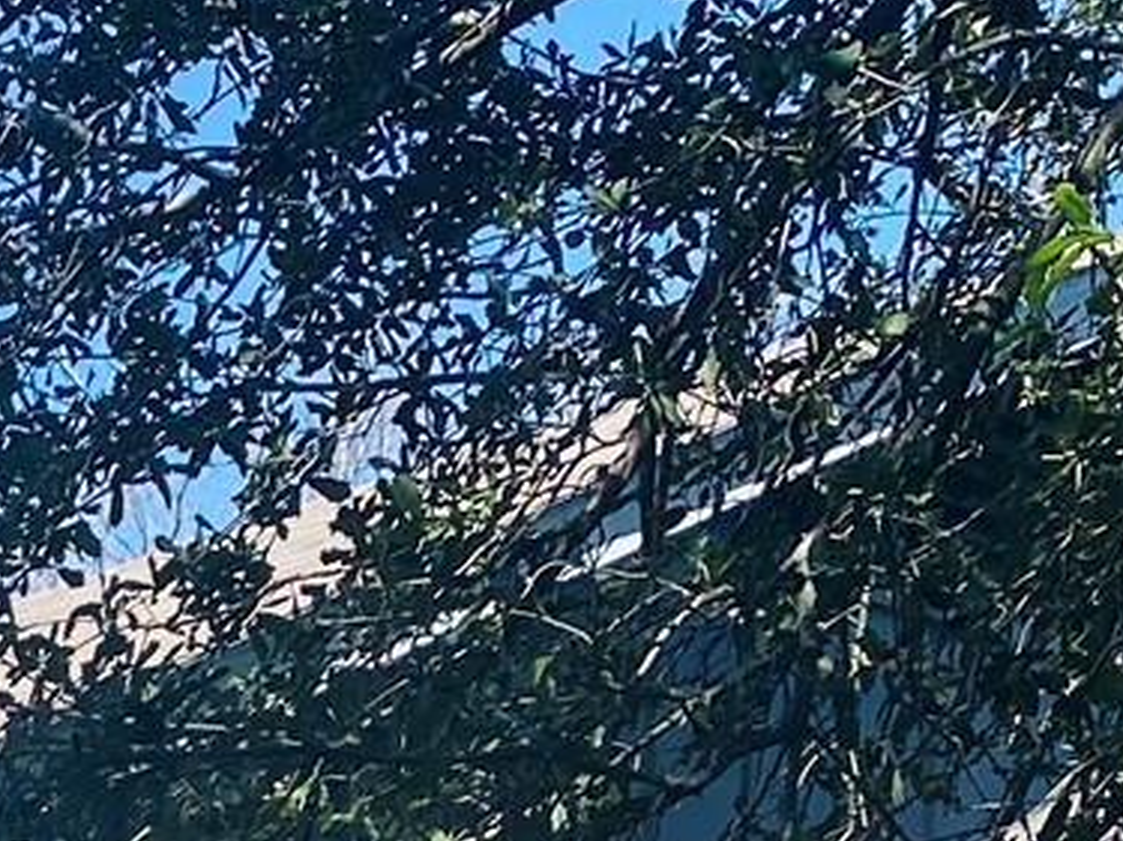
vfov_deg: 9.4
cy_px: 1945
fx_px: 4605
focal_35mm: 142
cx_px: -997
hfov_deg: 12.5
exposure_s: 1/1543
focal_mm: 4.25
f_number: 1.8
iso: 32
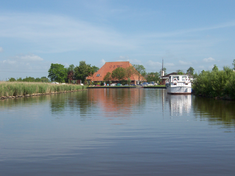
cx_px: 118
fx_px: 455
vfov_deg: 21.9
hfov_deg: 29.0
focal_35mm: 67
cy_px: 88
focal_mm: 10.4
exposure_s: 1/750
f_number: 4.8
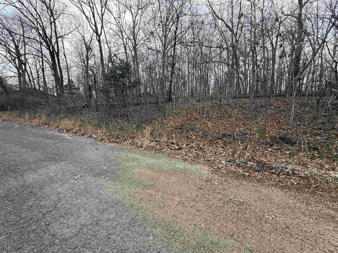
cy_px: 126
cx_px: 169
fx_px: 137
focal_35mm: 14
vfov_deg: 85.7
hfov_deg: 102.1
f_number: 2.2
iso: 50
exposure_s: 1/315
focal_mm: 2.22
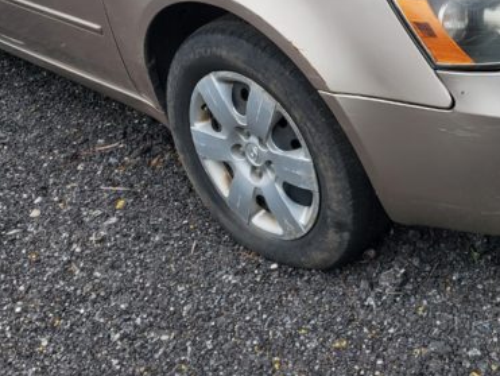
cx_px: 341
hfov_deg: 33.9
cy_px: 9
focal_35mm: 56
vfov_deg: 25.0
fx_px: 810
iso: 50
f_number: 2.4
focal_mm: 4.3
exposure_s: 1/906
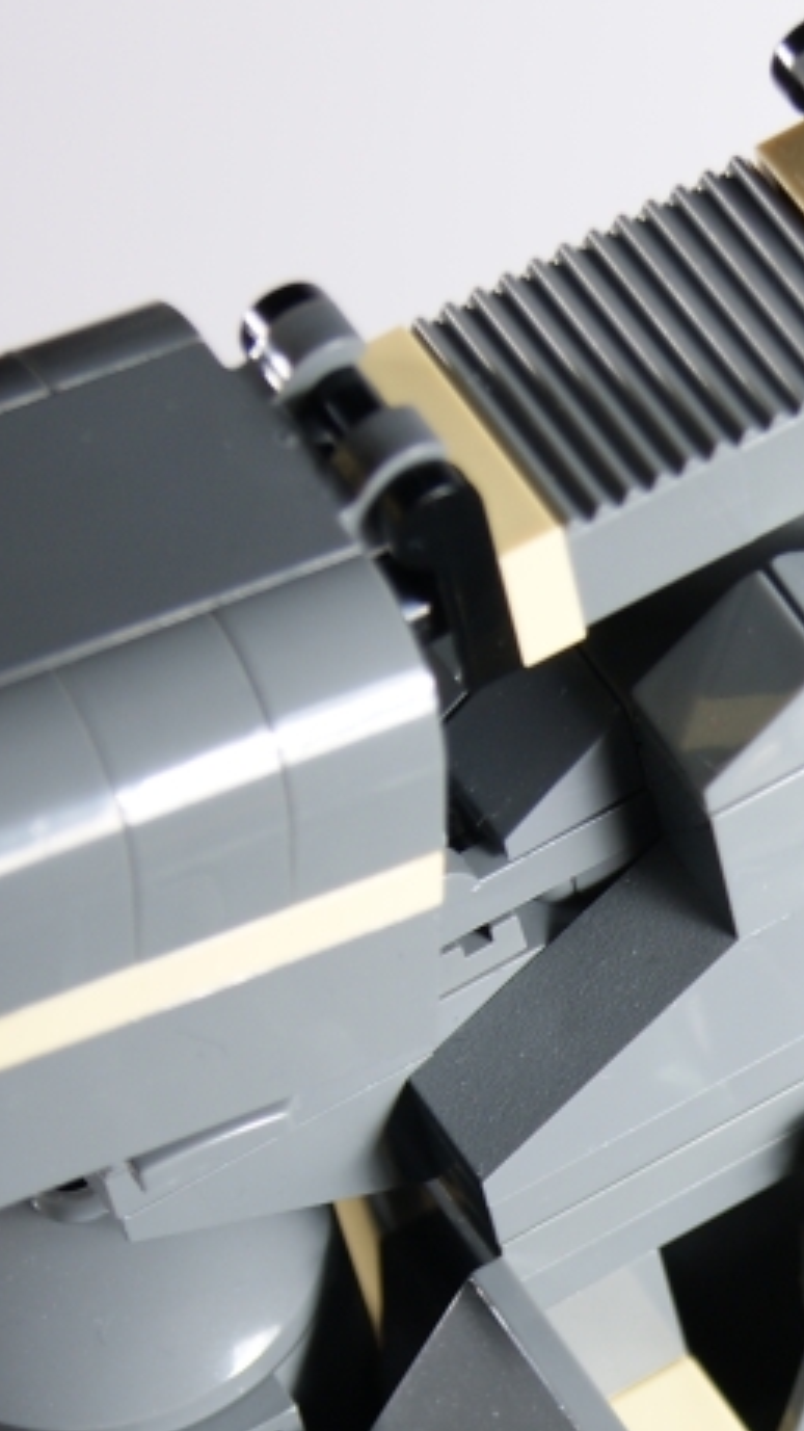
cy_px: 1387
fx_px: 8305
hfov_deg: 5.5
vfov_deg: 9.8
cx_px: 1069
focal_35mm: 219
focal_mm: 50
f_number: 5.6
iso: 100
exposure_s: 1/100
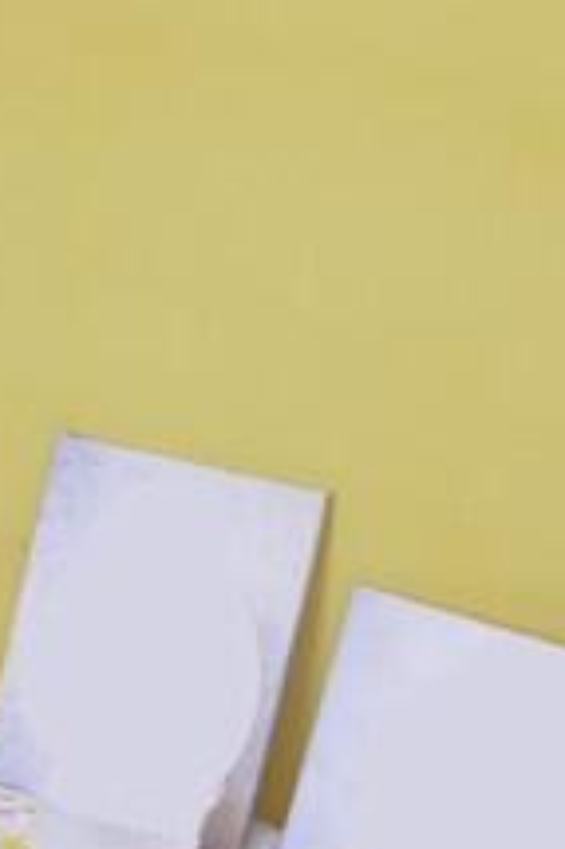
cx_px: -375
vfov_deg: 25.9
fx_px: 1848
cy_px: 415
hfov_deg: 15.5
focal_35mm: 78
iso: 800
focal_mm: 11
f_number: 5
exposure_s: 1/60
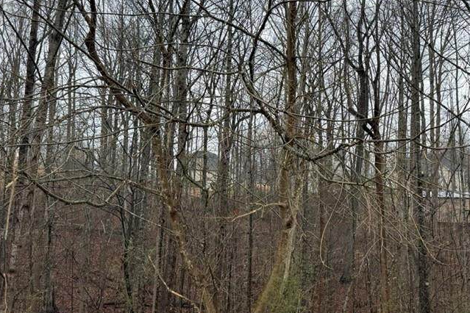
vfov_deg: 33.4
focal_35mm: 40
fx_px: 522
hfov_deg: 48.1
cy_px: 159
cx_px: 285
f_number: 1.78
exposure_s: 1/185
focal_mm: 6.76
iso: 100
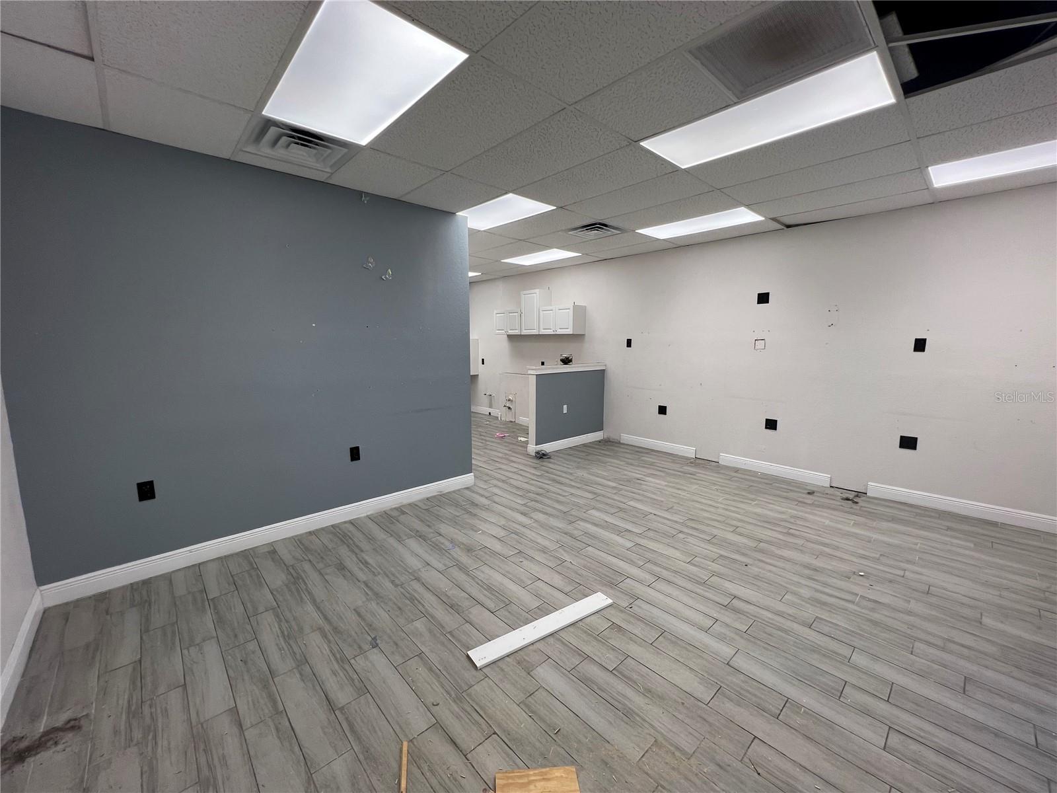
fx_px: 397
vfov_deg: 89.9
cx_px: 528
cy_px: 396
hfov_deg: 106.2
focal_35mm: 13
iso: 50
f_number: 1.8
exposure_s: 1/120
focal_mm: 1.57
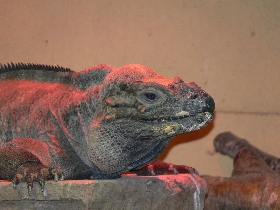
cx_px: 140
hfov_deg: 4.7
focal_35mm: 420
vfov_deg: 3.5
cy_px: 105
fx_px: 3397
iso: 125
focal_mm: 88.8
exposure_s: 1/30
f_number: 3.7
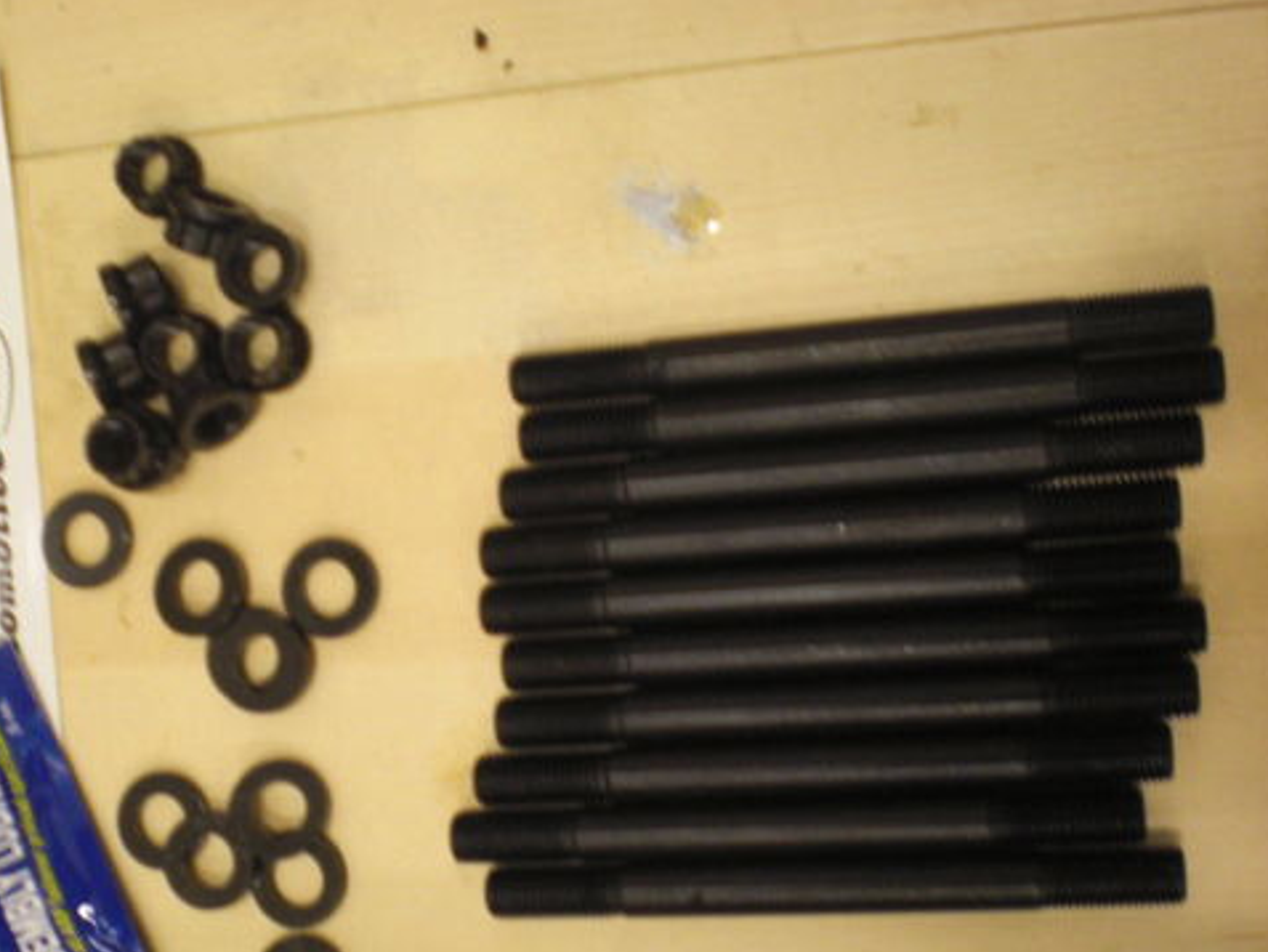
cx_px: 436
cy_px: 569
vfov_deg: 28.5
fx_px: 1869
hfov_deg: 37.1
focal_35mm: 51
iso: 200
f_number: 3.1
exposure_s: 1/25
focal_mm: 6.3
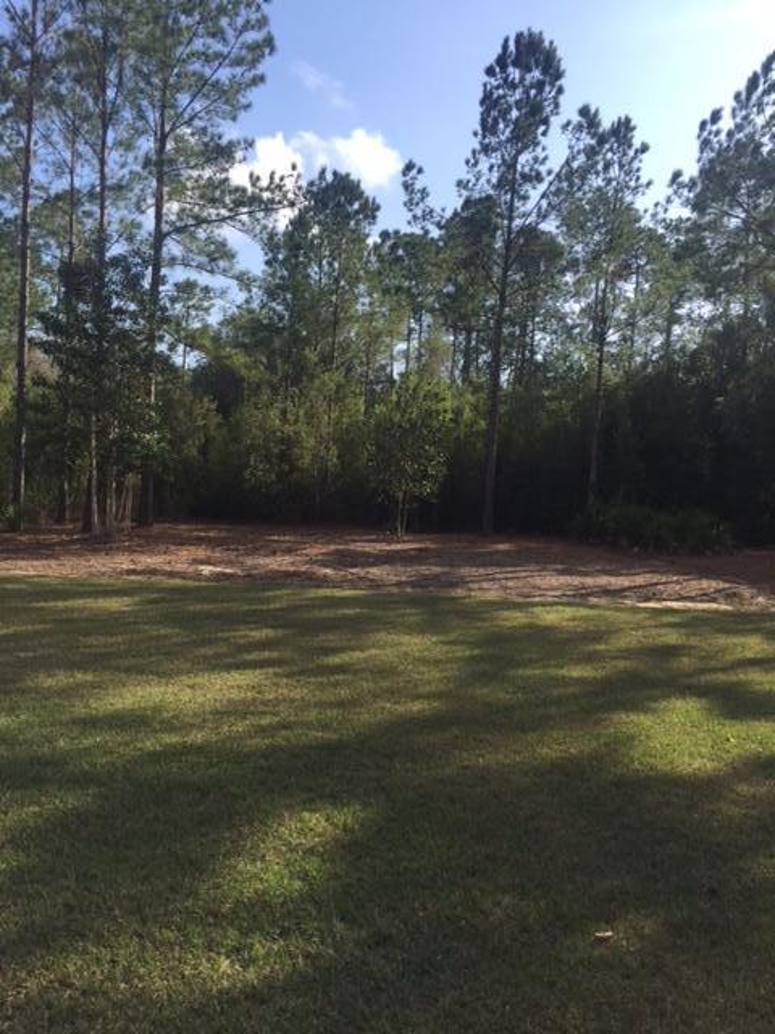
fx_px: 866
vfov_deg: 61.7
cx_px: 388
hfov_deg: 48.2
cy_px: 517
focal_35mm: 29
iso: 32
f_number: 2.2
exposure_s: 1/1163
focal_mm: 4.15
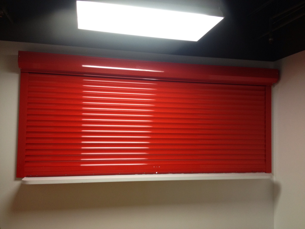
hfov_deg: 52.6
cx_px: 152
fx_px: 308
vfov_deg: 40.7
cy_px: 114
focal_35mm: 35
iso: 125
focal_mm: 4.28
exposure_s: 1/20
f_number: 2.4
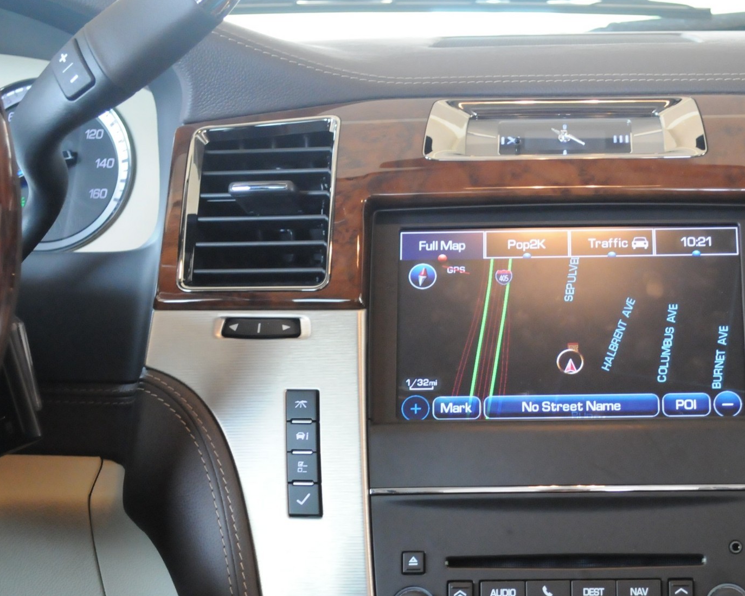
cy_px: 446
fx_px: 1918
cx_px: 546
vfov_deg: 17.6
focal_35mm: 87
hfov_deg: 21.8
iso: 2000
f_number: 5
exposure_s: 1/40
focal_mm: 34
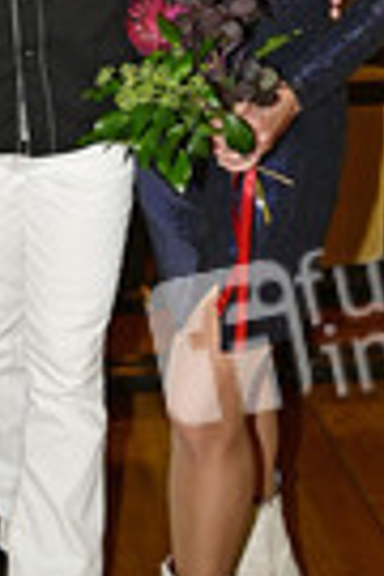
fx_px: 1136
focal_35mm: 71
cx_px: -21
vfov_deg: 27.8
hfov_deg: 18.6
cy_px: 111
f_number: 4
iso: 1600
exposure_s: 1/200
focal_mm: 24
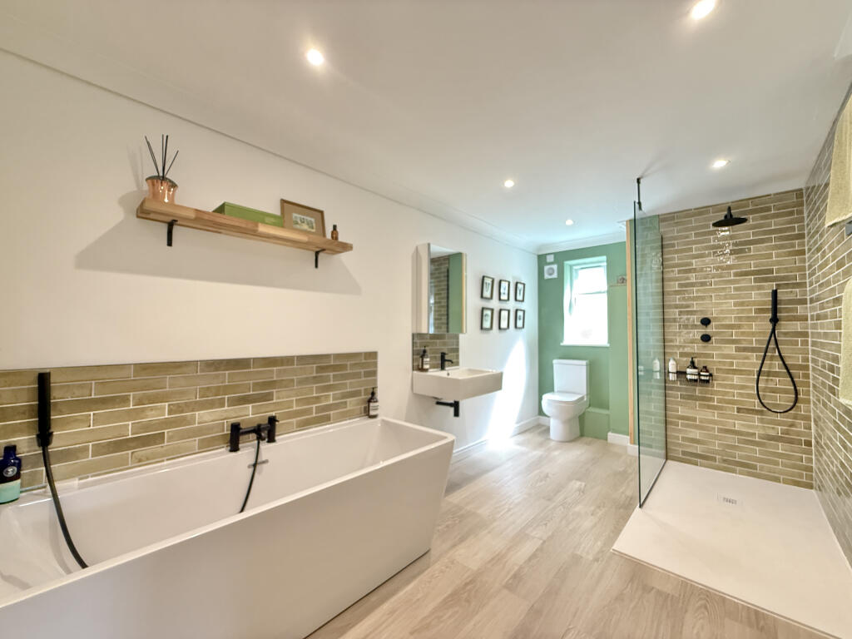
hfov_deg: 102.1
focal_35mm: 14
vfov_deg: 85.7
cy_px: 320
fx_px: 345
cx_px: 426
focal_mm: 2.22
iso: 640
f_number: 2.2
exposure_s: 1/50
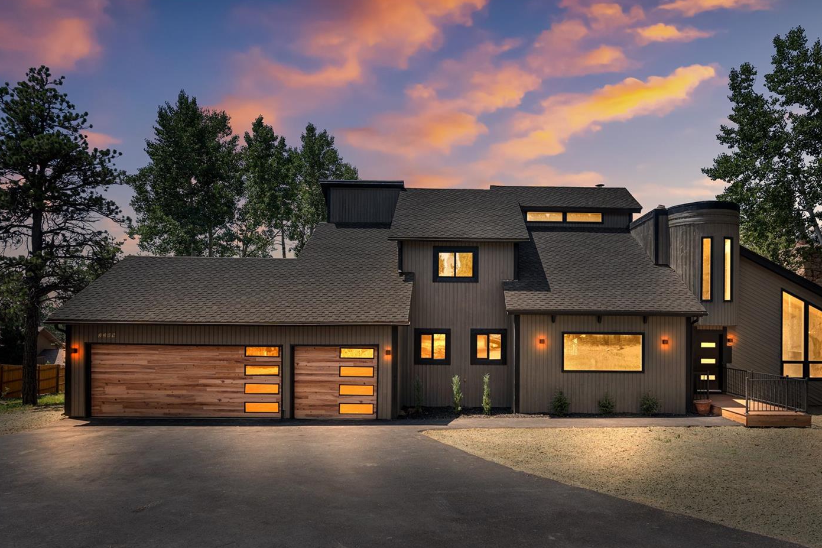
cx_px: 467
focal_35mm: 24
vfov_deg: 53.8
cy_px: 310
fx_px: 538
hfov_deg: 74.4
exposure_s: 1/250
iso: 160
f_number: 8
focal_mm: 20.5
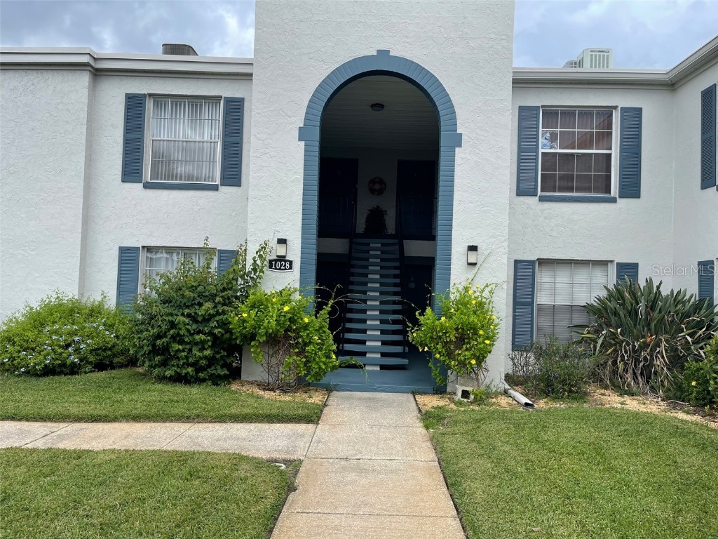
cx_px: 359
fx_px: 539
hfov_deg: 67.3
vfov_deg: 53.1
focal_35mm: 26
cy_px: 270
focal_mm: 5.1
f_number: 1.6
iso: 32
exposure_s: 1/861
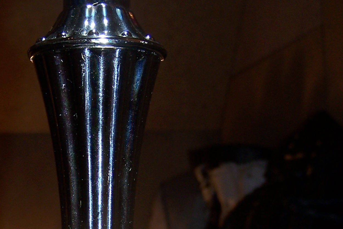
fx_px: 781
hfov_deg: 24.5
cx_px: 88
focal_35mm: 82
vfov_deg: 16.5
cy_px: 188
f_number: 2.8
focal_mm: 6.3
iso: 80
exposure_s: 1/60
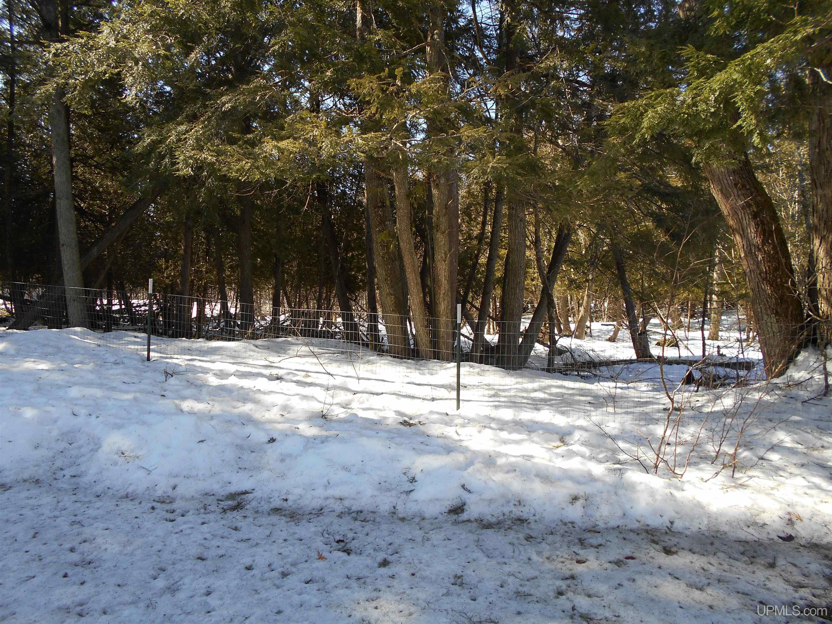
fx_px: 625
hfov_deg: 67.3
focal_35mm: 26
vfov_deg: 53.1
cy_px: 312
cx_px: 416
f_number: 3.2
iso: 80
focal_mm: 4.6
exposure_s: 1/250
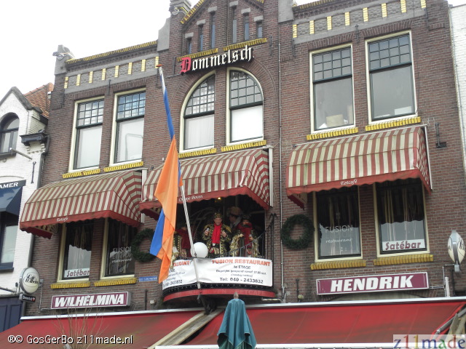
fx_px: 700
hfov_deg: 36.8
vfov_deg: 28.0
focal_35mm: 52
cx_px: 233
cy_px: 174
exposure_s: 1/99
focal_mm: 9.2
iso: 64
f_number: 3.5
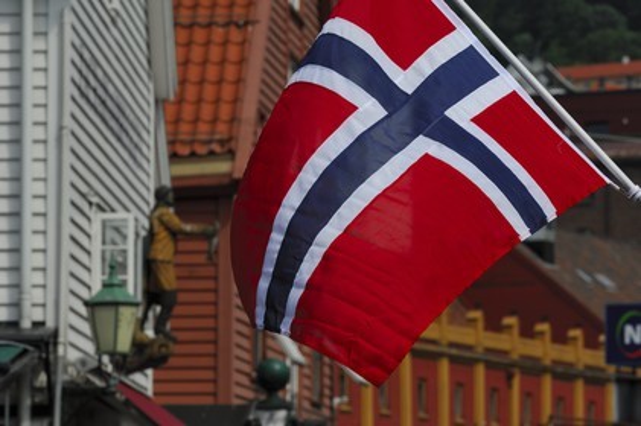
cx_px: 320
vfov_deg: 7.3
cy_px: 213
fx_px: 3336
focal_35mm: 188
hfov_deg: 11.0
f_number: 9.5
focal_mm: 125
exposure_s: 1/320
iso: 100
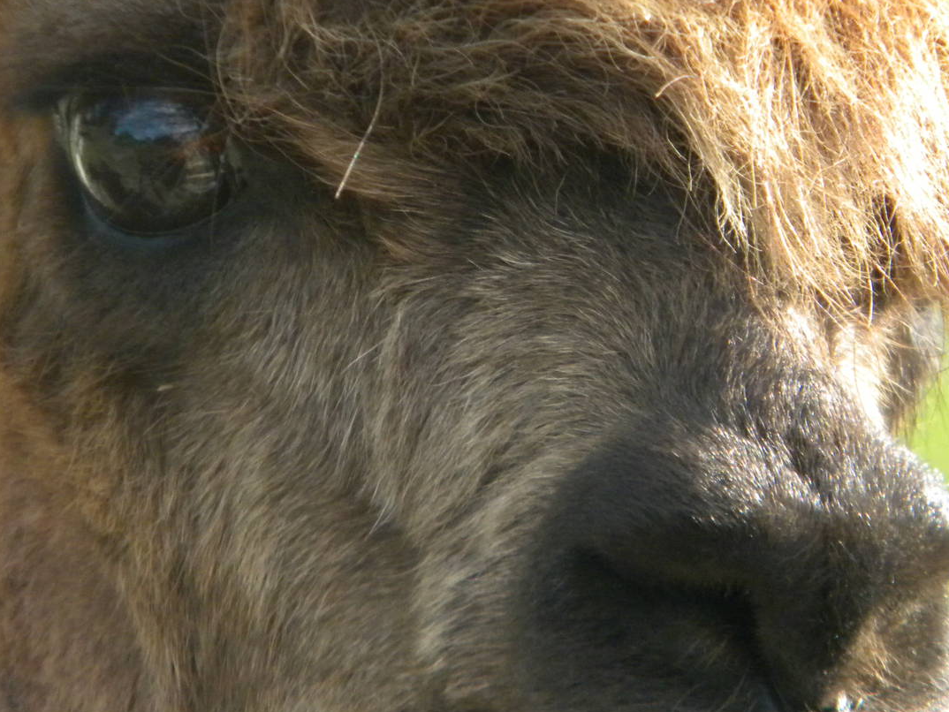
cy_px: 265
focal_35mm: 414
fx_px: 11352
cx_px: 631
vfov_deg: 3.6
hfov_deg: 4.8
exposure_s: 1/466
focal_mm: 50.4
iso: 400
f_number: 5.4
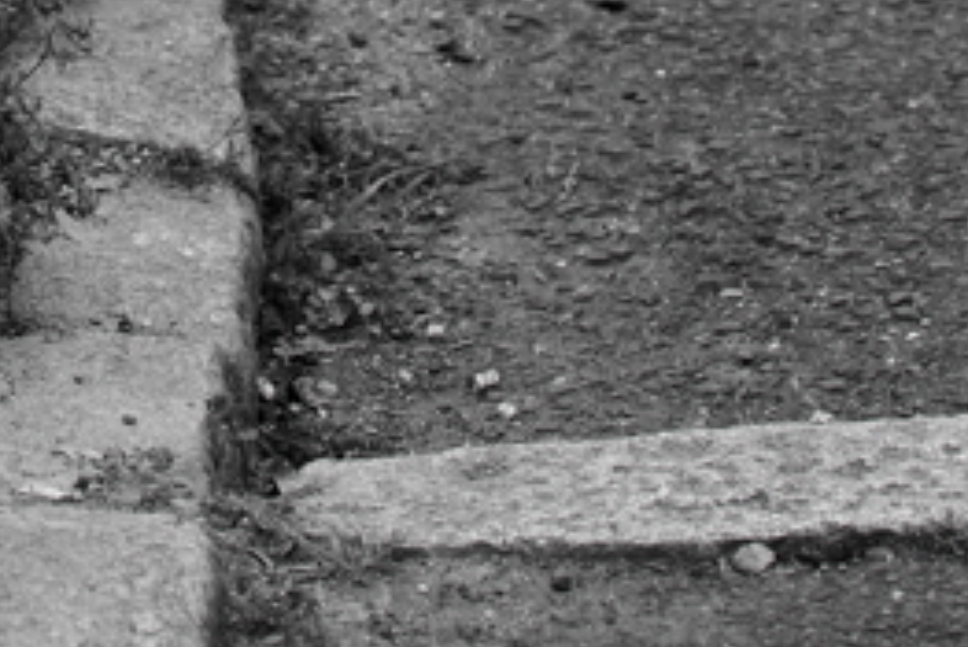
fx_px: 11003
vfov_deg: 3.3
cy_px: -514
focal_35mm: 409
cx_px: -37
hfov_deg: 5.0
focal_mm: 70
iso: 100
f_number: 3.5
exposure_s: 1/500
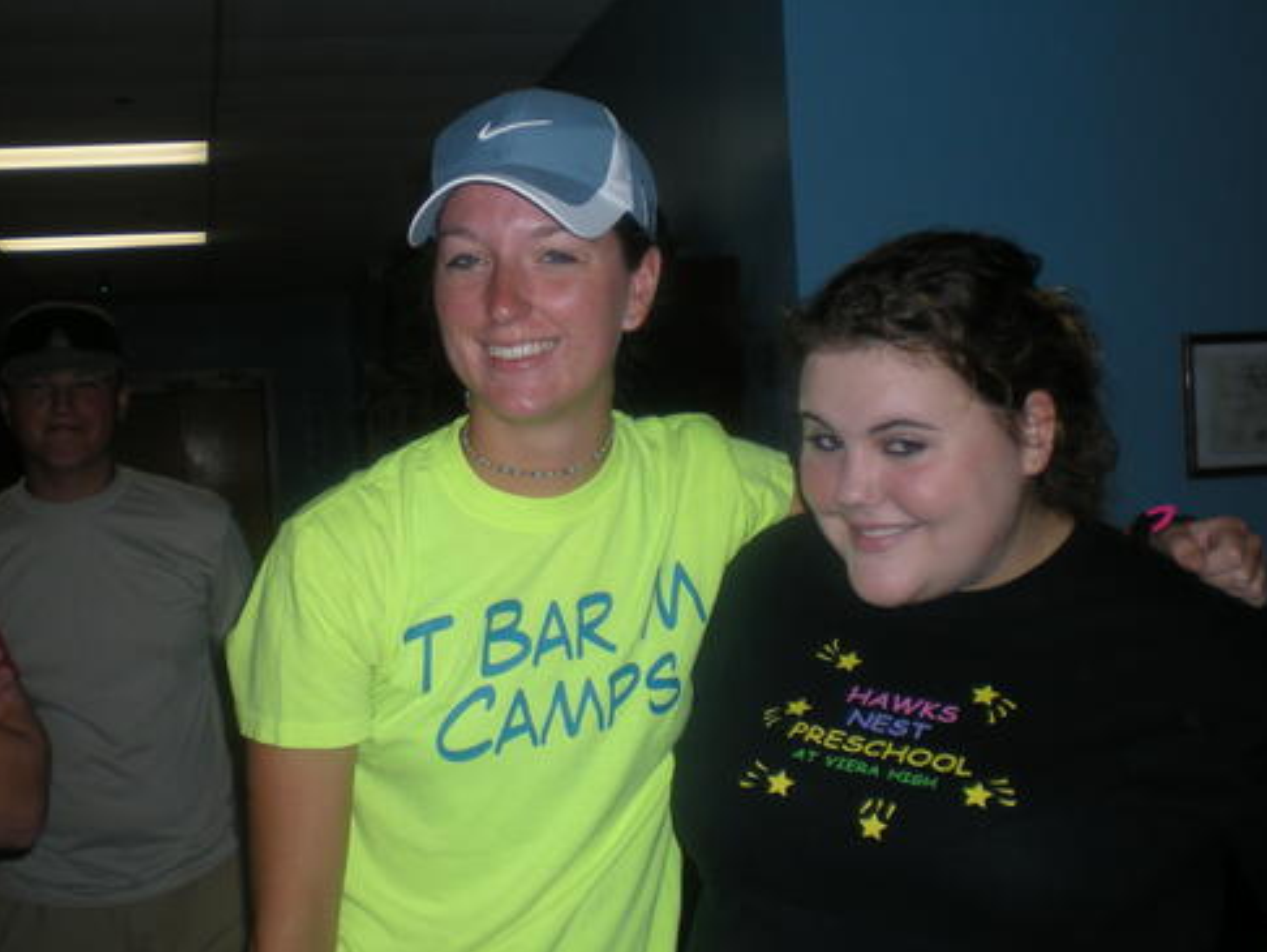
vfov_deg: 29.1
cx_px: 532
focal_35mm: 50
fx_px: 1831
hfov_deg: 38.1
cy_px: 472
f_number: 3.1
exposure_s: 1/60
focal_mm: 6.3
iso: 64
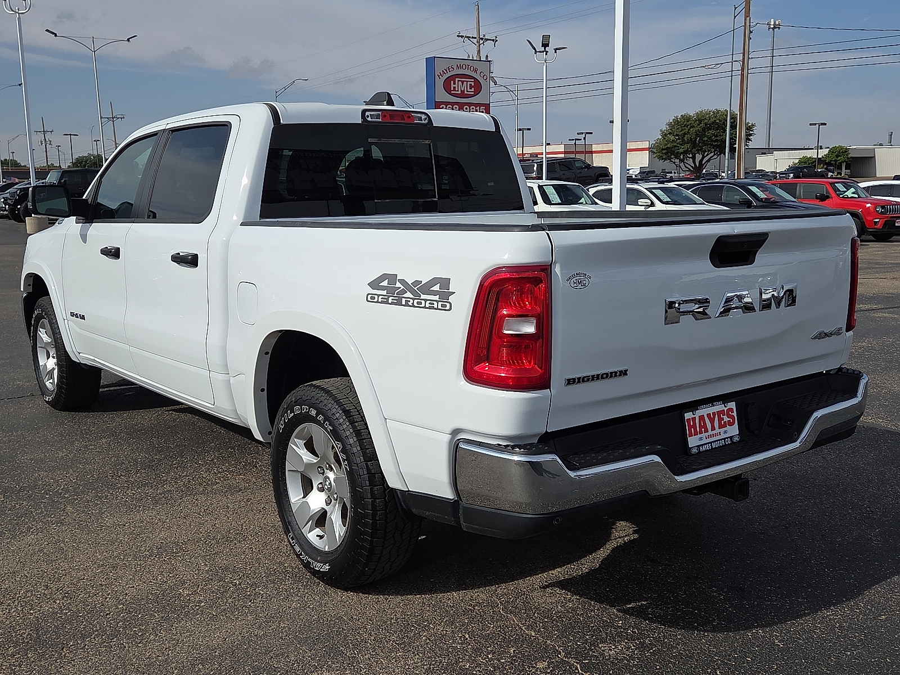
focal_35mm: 35
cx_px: 450
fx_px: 910
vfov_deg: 40.7
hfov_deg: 52.6
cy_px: 338
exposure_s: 1/10000
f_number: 1.8
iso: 68
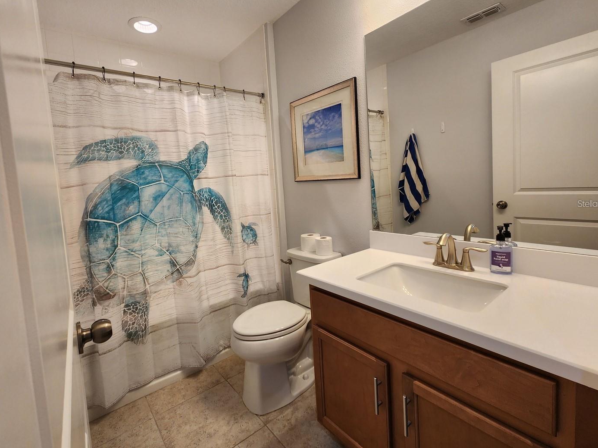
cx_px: 273
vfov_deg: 81.5
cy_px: 203
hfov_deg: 97.9
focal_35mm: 15
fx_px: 259
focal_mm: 2.2
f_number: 2.2
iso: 80
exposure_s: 1/60
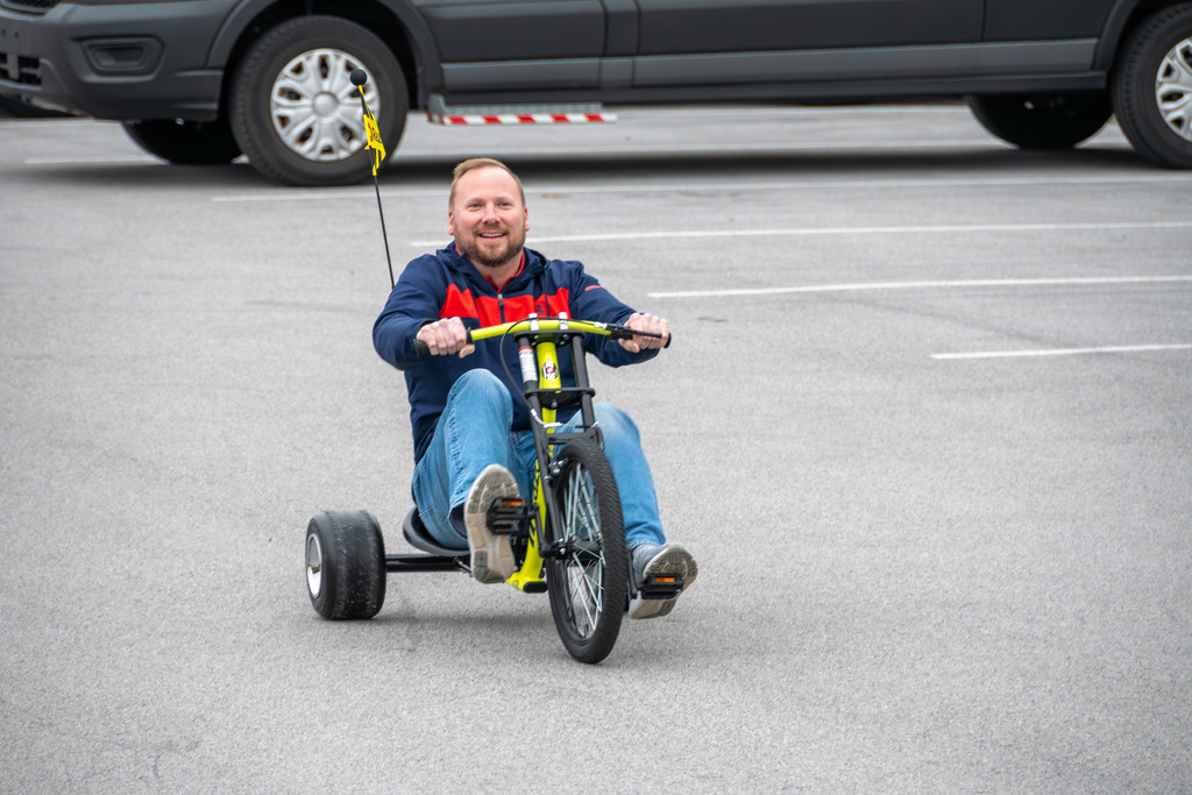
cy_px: 398
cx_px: 596
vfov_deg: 4.6
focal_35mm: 300
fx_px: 9934
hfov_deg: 6.9
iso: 400
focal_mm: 200
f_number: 5.6
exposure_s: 1/200
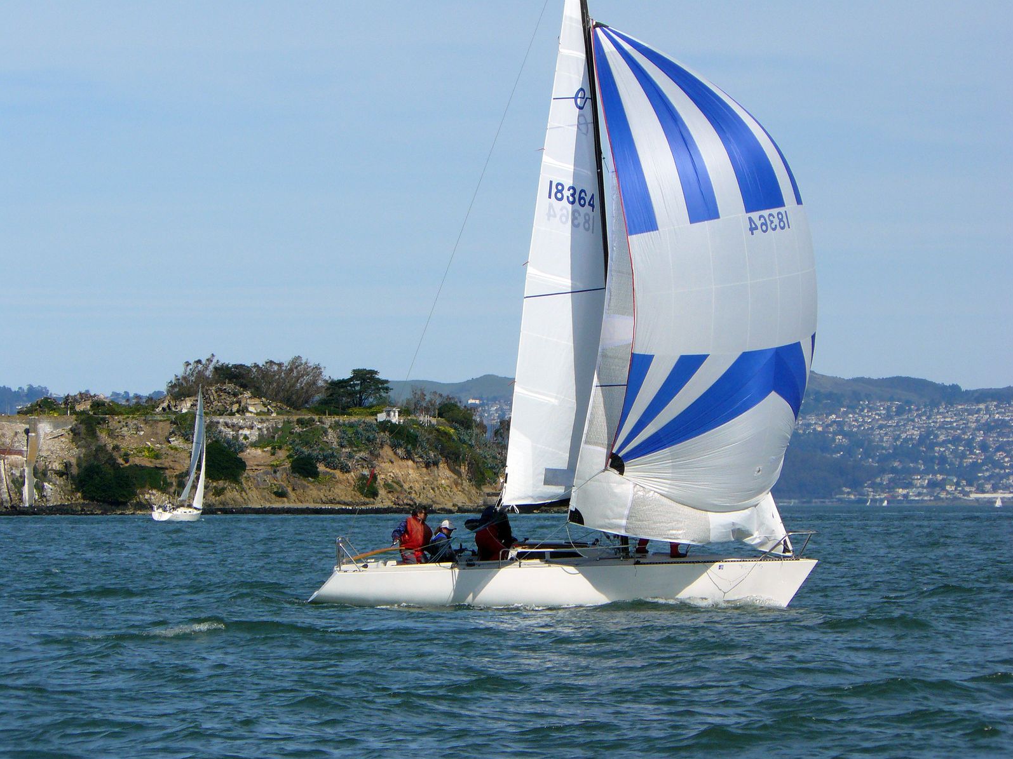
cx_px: 508
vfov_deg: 5.8
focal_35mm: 257
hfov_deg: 7.7
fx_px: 7520
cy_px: 380
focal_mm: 42.6
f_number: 5.6
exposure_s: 1/1000
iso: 100
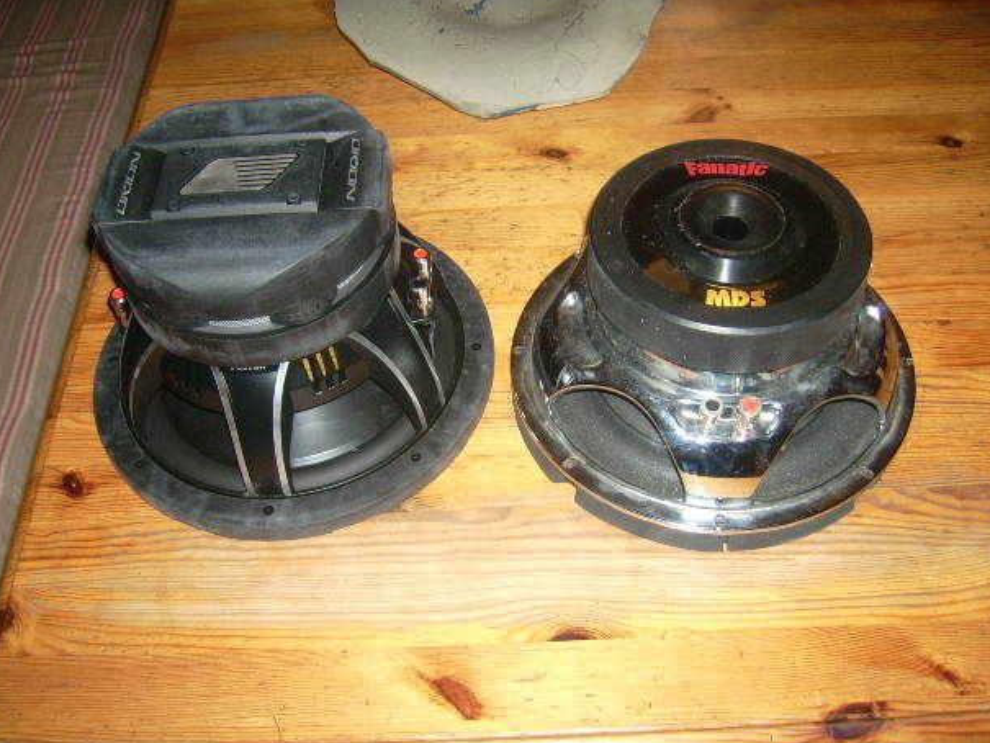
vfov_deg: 38.7
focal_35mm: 37
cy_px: 378
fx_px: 1058
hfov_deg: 50.1
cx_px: 481
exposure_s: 1/60
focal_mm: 5.95
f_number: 2.8
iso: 100
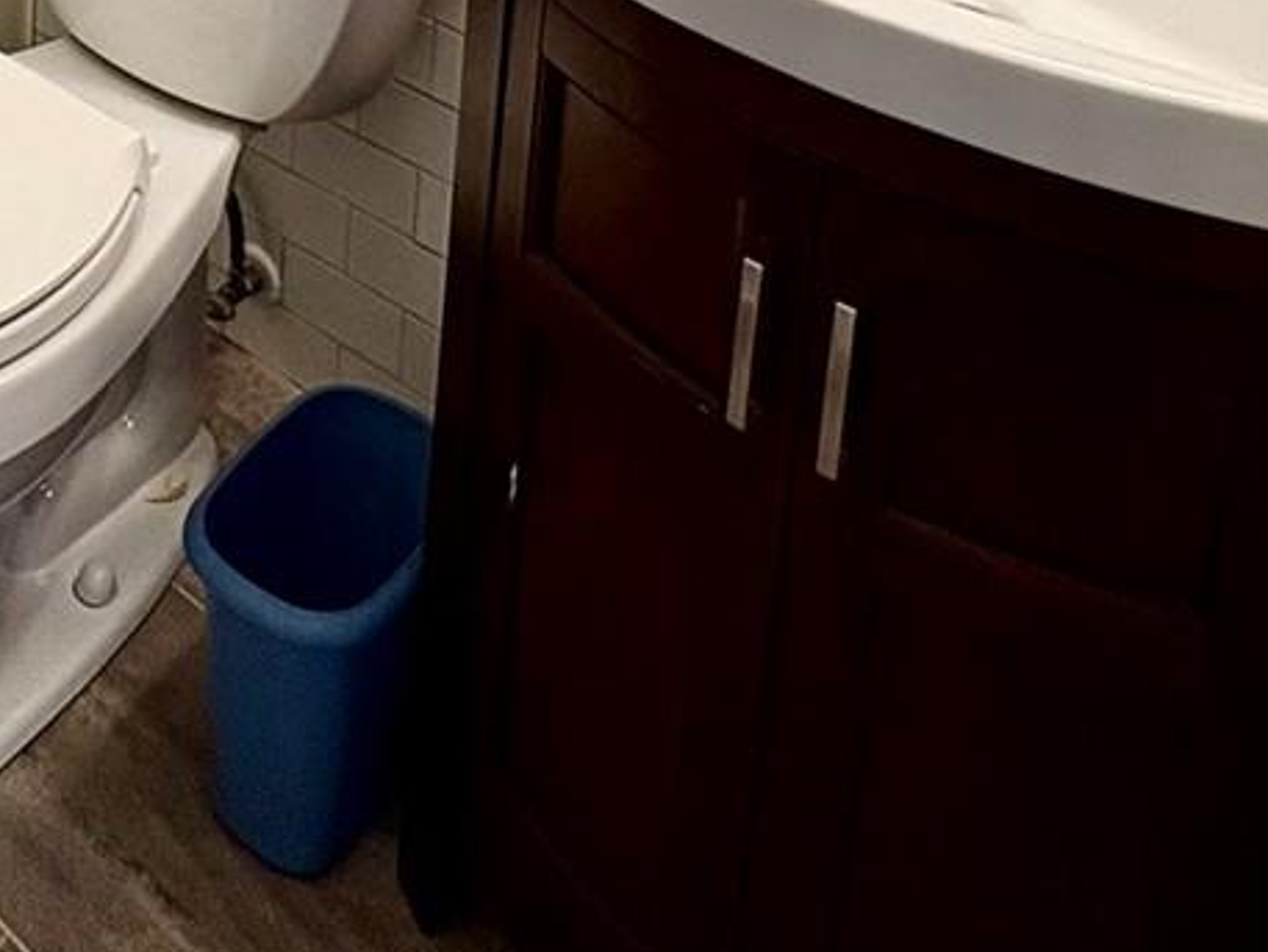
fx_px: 1795
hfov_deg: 36.9
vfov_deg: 22.0
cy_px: -630
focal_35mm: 49
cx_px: 172
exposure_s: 1/60
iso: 125
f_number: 2.2
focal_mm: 2.22
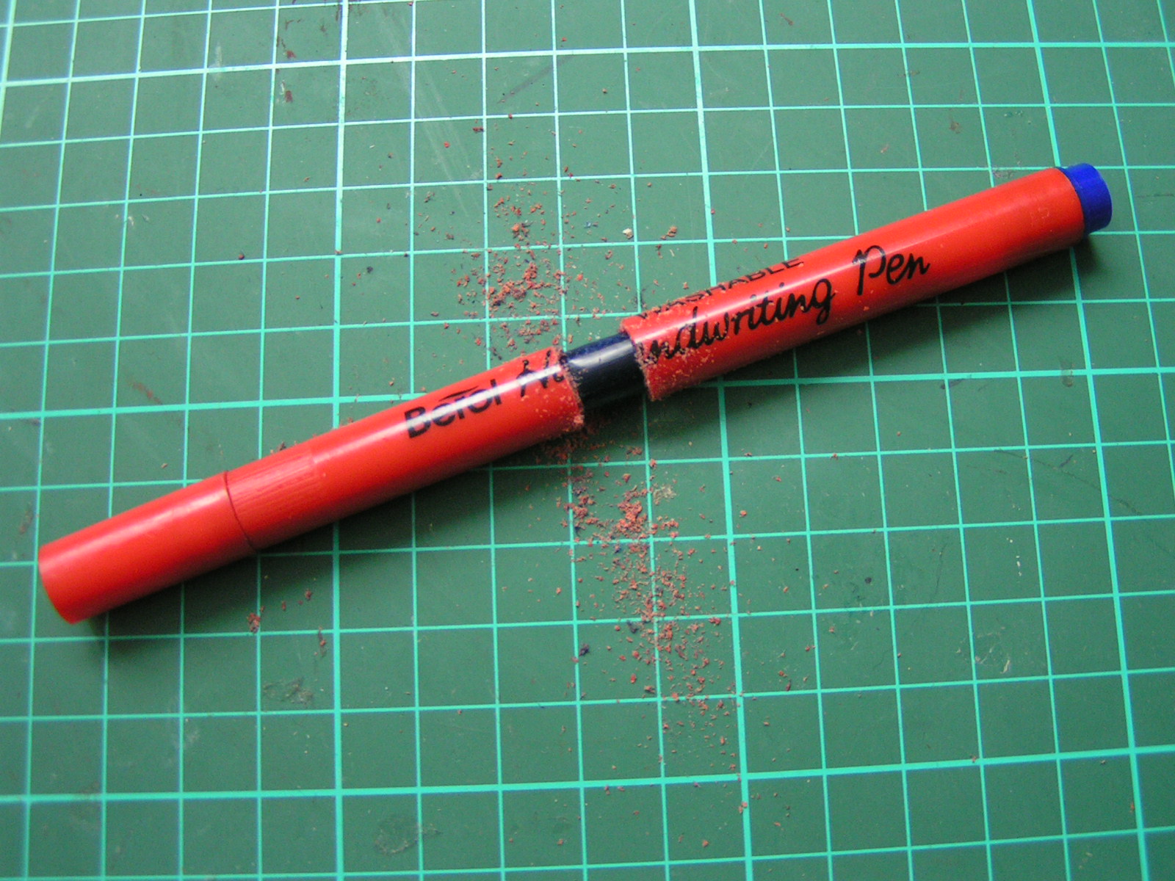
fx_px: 1290
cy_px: 440
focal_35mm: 38
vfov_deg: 37.7
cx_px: 588
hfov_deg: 49.0
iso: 160
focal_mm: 5.8
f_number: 2.8
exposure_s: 1/40
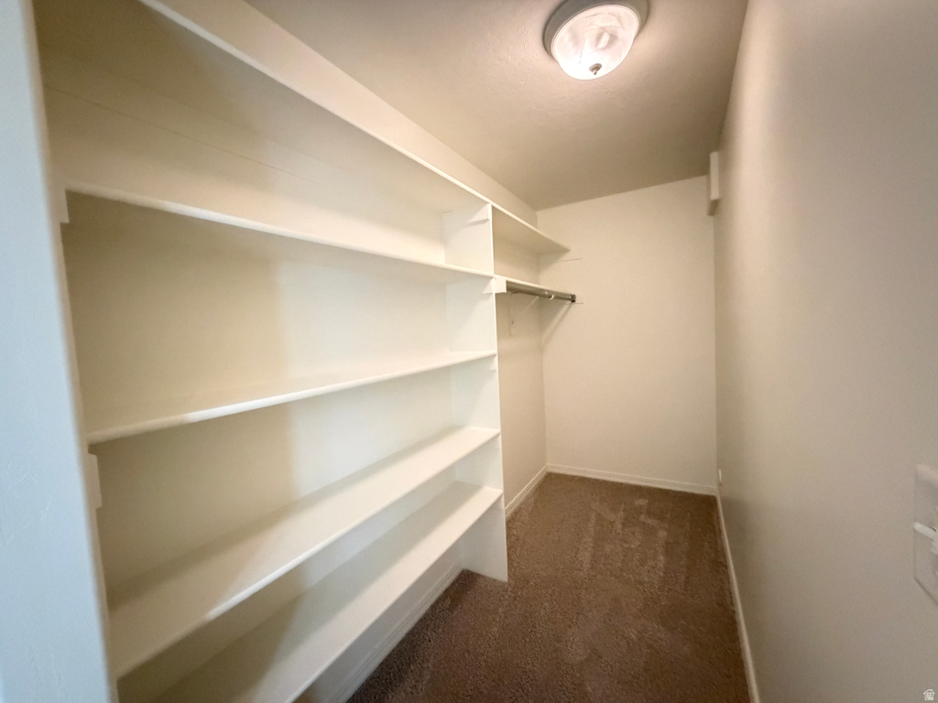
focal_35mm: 14
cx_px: 469
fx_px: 379
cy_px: 352
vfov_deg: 85.7
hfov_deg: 102.1
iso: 2000
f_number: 2.2
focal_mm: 2.22
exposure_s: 1/30
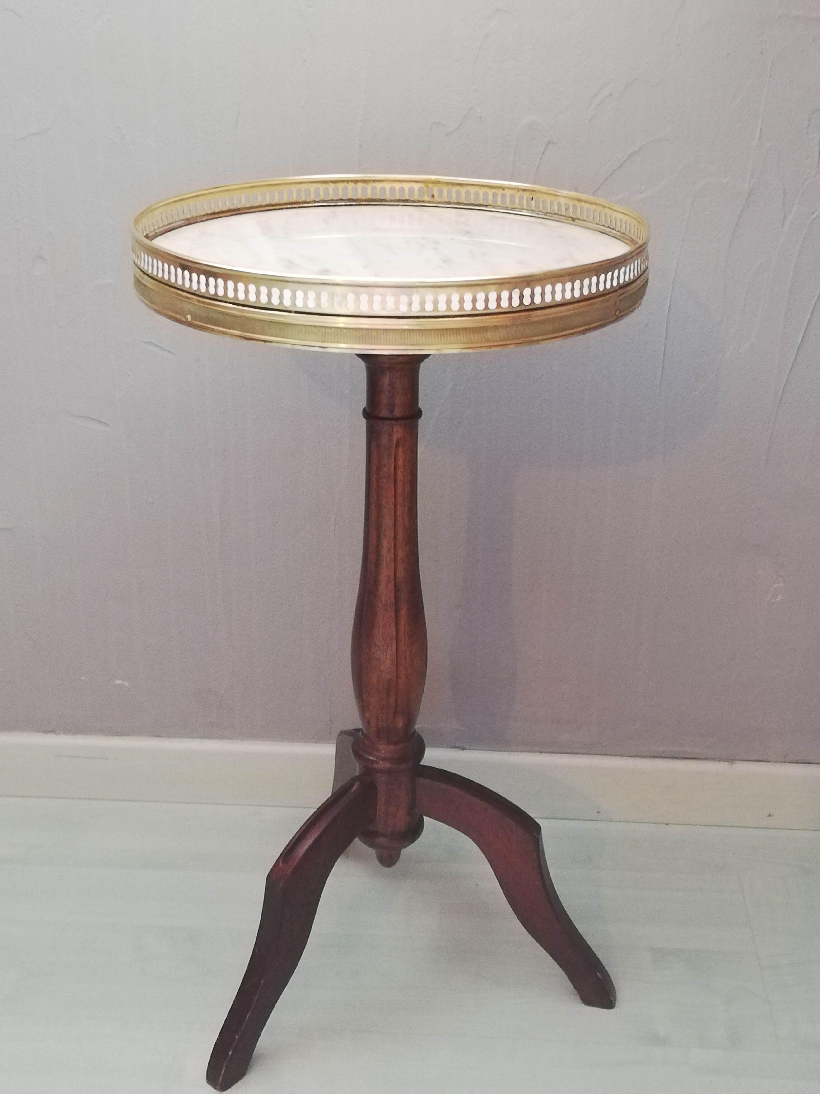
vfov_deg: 42.9
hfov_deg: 32.9
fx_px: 1390
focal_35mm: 44
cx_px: 410
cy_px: 547
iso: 400
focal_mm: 3.81
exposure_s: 1/25
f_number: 2.2
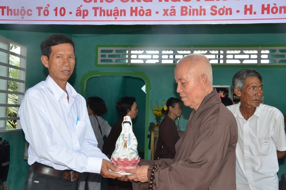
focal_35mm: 51
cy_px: 95
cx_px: 143
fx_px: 404
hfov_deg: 38.9
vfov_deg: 26.4
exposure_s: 1/250
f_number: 13
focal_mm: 34
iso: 1000
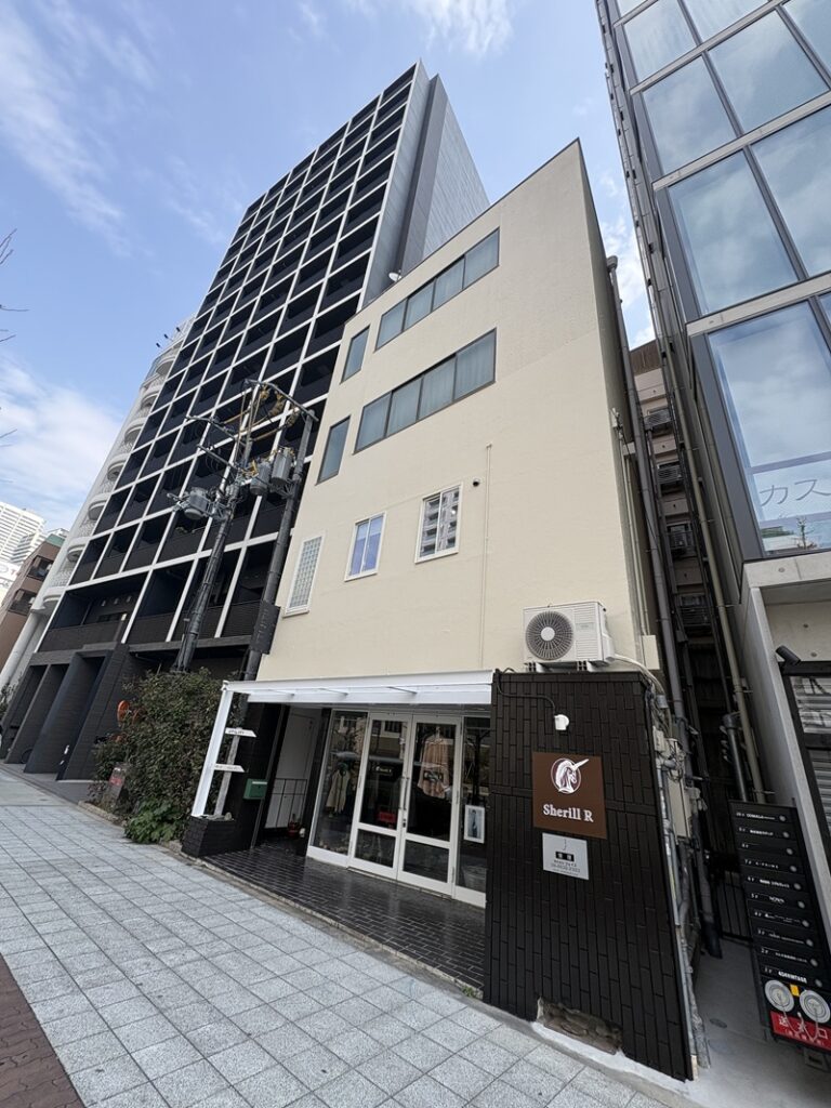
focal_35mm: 14
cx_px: 416
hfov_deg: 85.7
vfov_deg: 102.1
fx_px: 448
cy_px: 554
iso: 50
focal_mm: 2.22
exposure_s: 1/968
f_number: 2.2
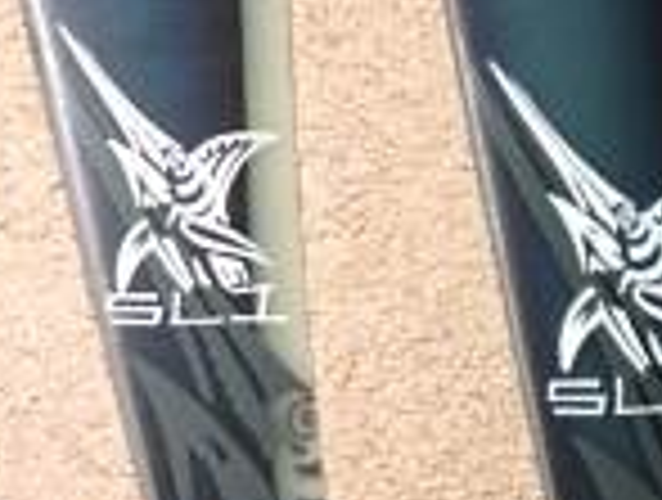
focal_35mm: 155
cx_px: -399
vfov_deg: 9.6
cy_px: 446
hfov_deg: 12.0
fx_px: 2972
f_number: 2.4
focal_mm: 4.28
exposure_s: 1/20
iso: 125
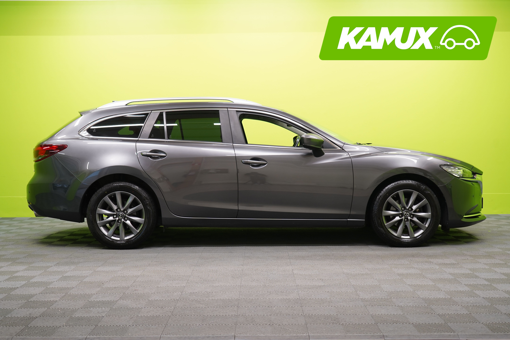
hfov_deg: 43.6
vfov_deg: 29.9
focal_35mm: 45
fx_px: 637
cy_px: 170
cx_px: 255
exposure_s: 1/25
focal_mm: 45
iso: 400
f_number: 4.5
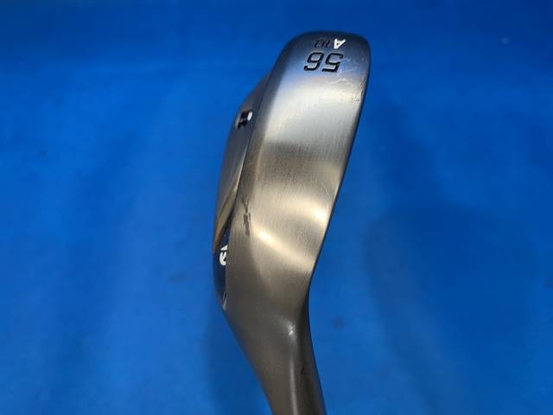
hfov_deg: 67.3
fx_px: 415
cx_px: 276
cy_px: 208
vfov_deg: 53.1
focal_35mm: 26
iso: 64
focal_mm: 4.25
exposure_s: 1/60
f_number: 1.8
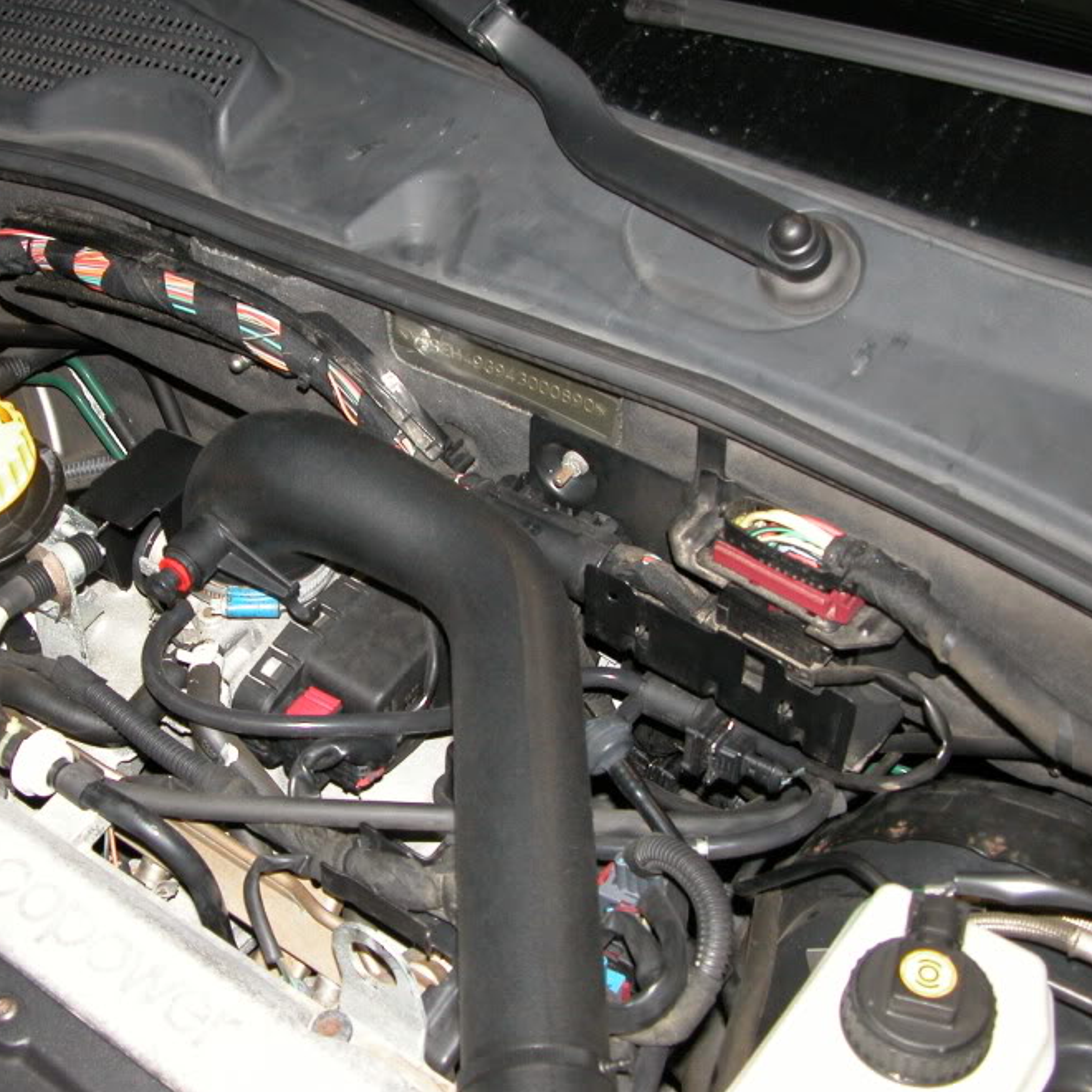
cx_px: 371
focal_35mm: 48
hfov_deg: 35.0
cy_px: 528
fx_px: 1713
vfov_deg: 35.4
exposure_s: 1/60
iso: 200
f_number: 2.8
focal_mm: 8.9
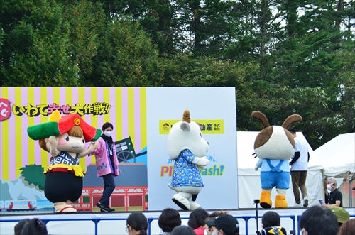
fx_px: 1063
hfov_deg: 19.0
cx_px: 178
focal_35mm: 108
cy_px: 118
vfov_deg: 12.6
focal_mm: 72
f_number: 5.6
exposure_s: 1/500
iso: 560
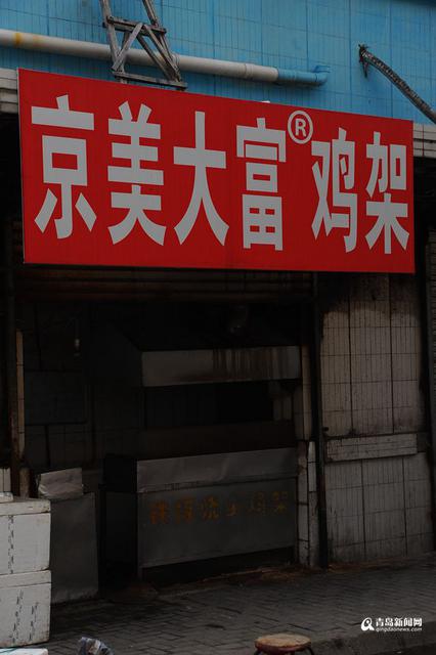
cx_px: 218
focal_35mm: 75
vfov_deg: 27.0
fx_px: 1364
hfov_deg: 18.2
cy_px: 328
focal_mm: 75
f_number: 5.6
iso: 200
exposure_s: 1/500
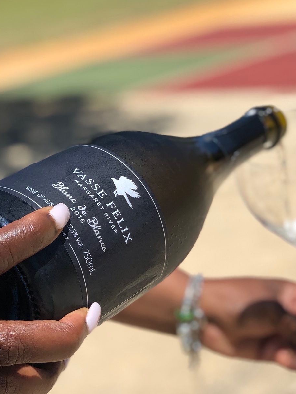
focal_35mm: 87
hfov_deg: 17.0
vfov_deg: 22.5
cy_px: 180
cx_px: 168
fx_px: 992
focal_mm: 6
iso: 16
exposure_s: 1/1312
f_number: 2.4
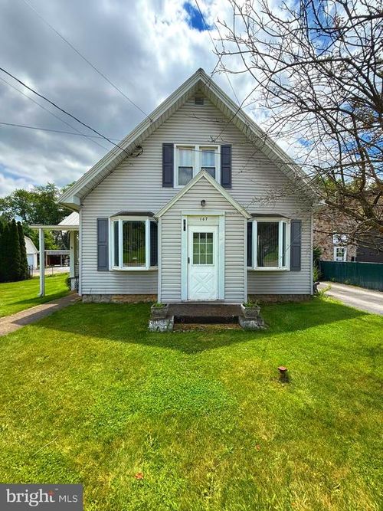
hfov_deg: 85.7
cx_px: 192
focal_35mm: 14
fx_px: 207
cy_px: 256
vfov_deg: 102.1
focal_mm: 2.22
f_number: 2.2
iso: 50
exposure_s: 1/901
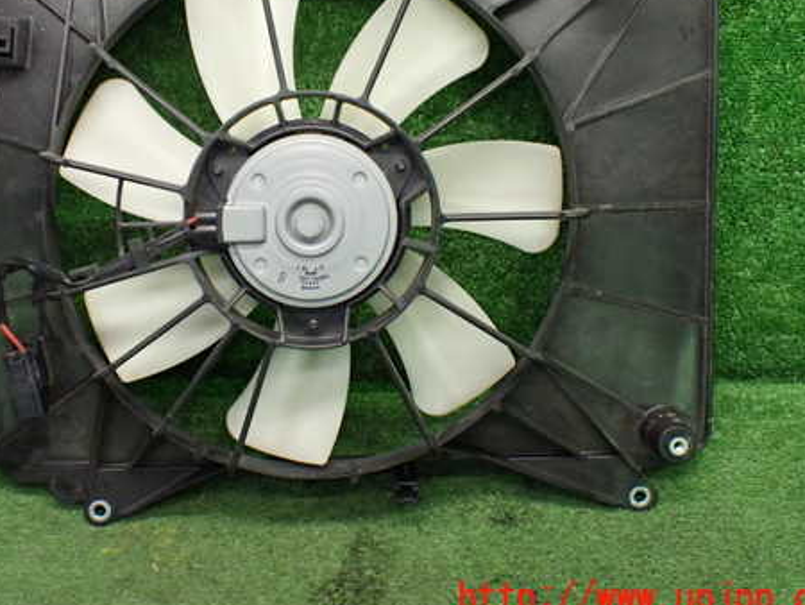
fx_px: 931
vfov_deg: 35.7
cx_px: 326
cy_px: 218
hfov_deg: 46.5
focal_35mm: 40
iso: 800
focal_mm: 5.4
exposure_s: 1/125
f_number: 2.3
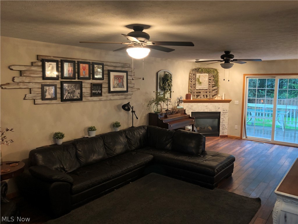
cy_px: 112
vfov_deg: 49.7
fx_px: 241
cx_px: 149
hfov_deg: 63.4
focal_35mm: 28
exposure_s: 1/30
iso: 500
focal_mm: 3.99
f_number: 1.8
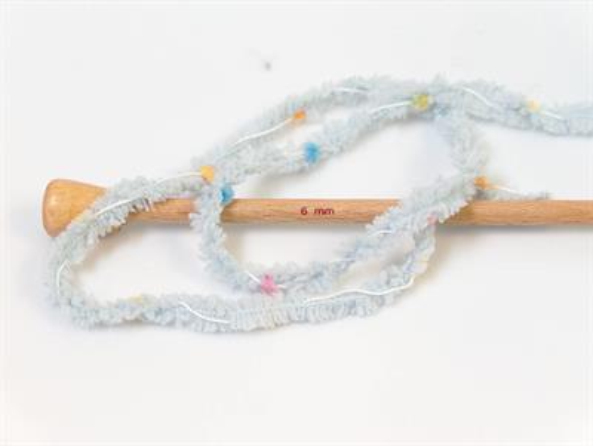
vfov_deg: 17.6
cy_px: 223
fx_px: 1441
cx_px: 296
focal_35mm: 84
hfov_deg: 23.3
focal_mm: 17.25
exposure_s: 1/36.9
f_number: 2.9
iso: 200
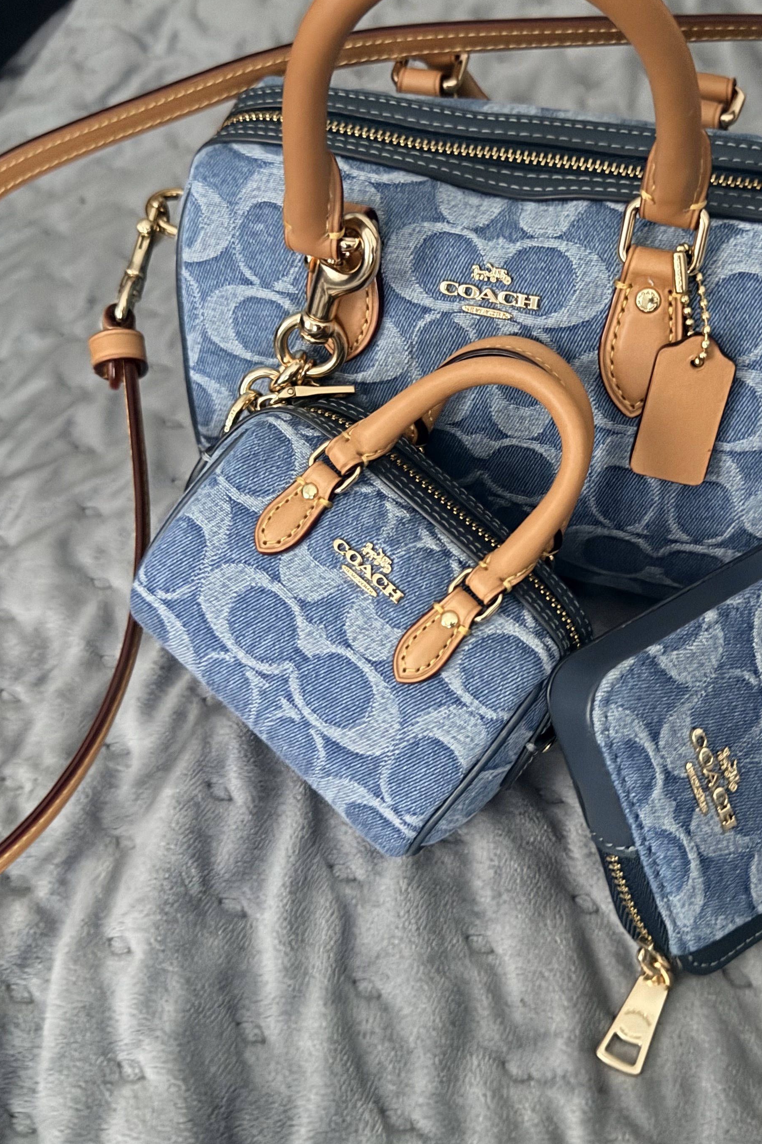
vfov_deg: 51.9
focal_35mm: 37
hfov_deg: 35.6
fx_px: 1175
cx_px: 502
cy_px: 546
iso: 1000
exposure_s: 1/13
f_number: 1.78
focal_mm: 6.76
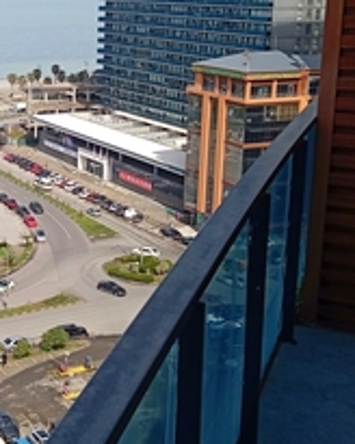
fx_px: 801
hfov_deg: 23.4
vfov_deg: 30.6
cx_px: -40
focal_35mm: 61
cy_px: 133
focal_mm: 3.43
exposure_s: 1/970
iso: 100
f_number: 2.2
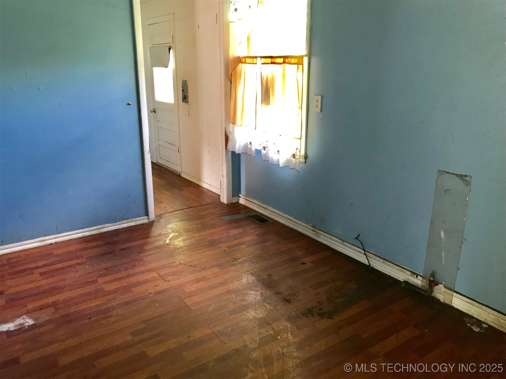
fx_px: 409
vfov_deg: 49.7
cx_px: 253
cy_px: 190
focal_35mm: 28
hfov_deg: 63.4
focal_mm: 3.99
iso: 50
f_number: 1.8
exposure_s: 1/15
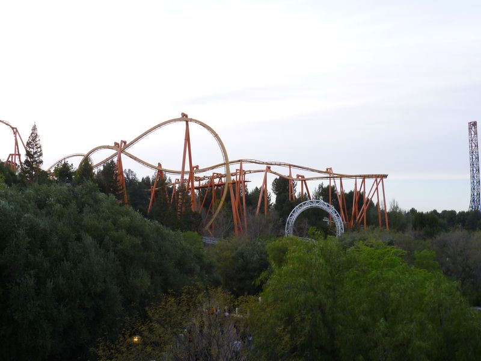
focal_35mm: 42
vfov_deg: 34.3
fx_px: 584
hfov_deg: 44.8
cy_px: 180
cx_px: 240
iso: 80
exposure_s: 1/160
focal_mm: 7.5
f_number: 3.3
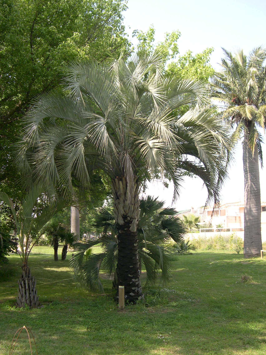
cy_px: 178
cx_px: 133
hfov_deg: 37.7
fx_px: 389
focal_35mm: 38
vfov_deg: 49.0
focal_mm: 8
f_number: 2.8
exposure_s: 1/401
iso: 100
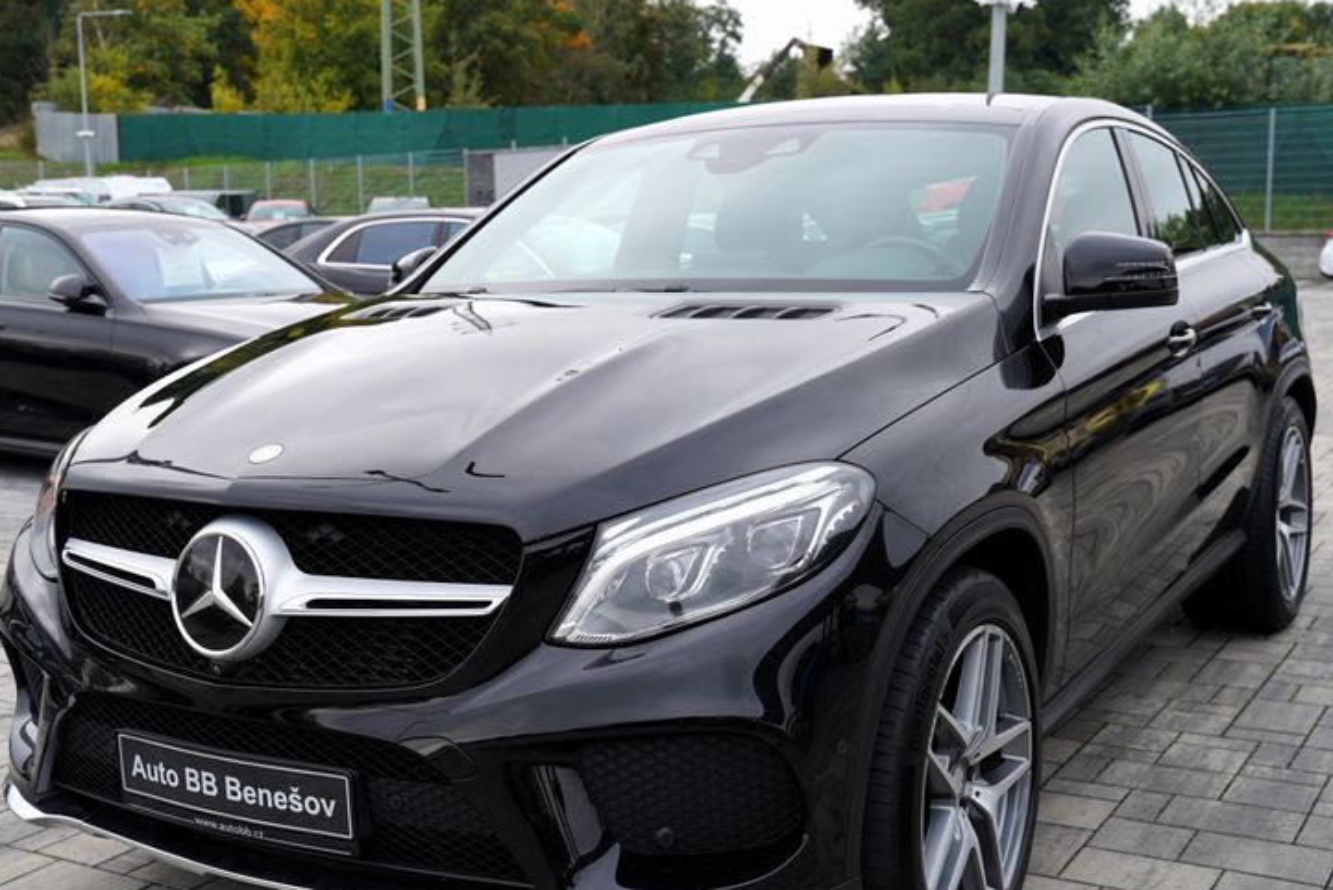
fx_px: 1629
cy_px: 525
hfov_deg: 44.5
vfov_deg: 30.5
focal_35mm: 44
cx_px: 638
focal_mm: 31
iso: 100
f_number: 5.6
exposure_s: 1/100
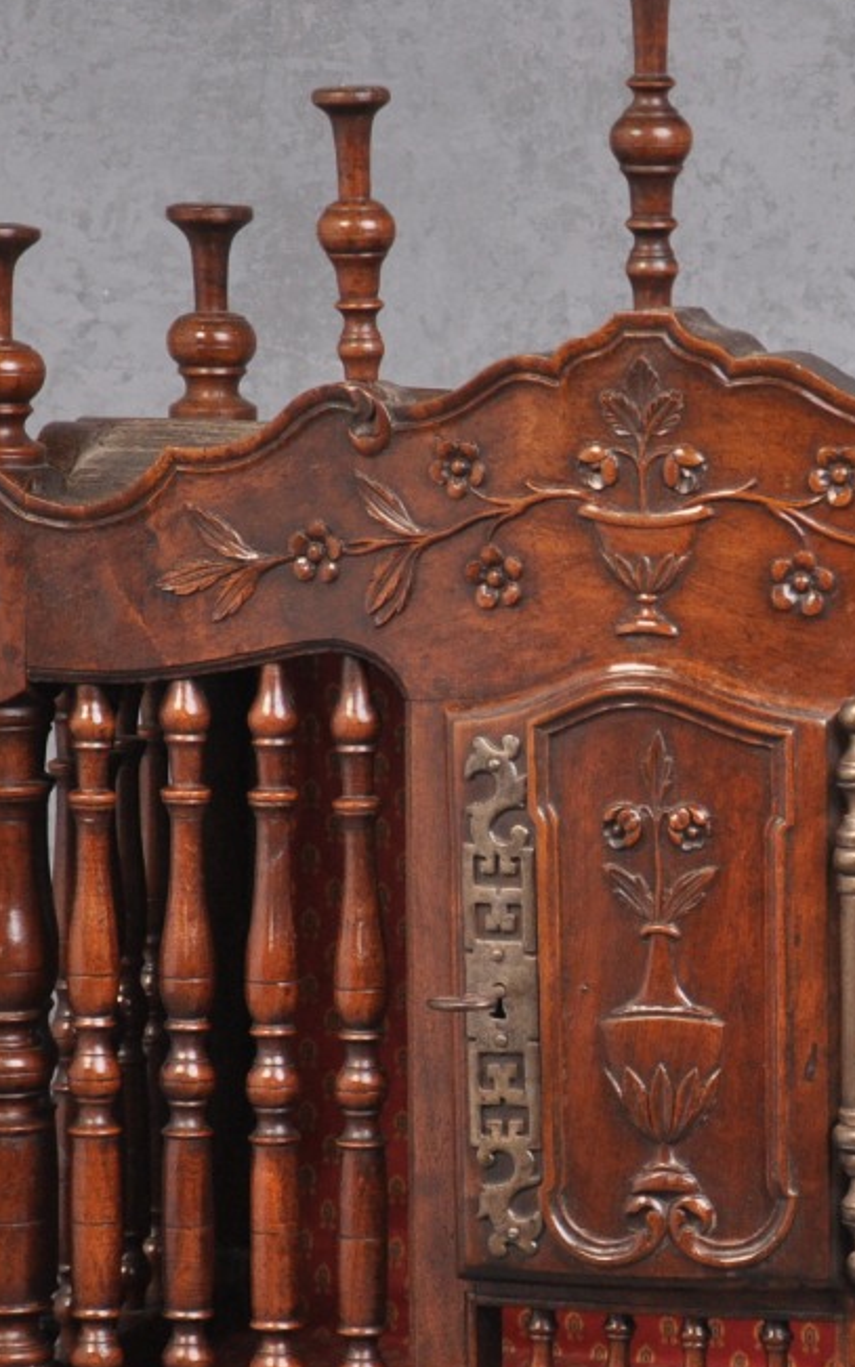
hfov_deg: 6.7
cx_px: 836
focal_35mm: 195
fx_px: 7268
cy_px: 899
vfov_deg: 10.7
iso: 640
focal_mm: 52
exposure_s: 1/160
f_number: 5.6
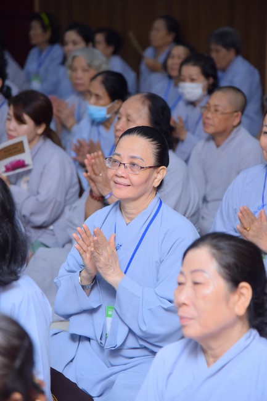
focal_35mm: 105
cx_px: 134
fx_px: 1169
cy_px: 200
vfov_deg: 19.5
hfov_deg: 13.0
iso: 800
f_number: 4
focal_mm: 105
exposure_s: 1/125
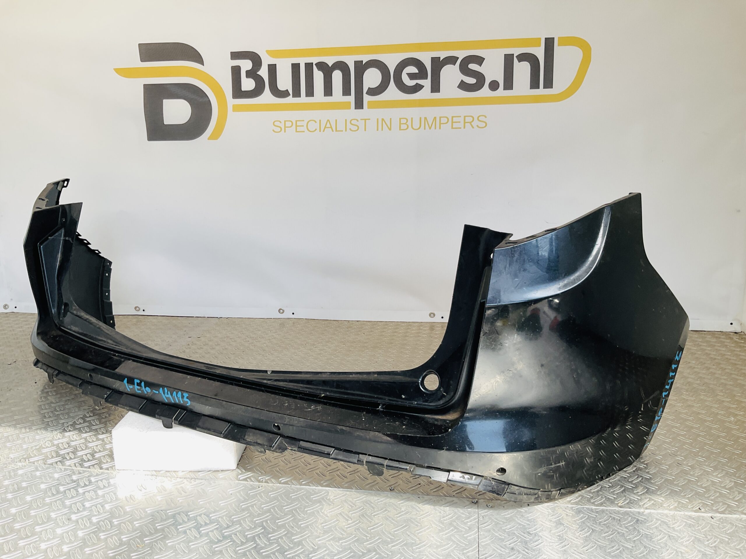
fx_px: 625
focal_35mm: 29
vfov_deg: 48.2
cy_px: 280
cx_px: 373
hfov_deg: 61.7
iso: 16
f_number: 1.8
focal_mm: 3
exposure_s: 1/403
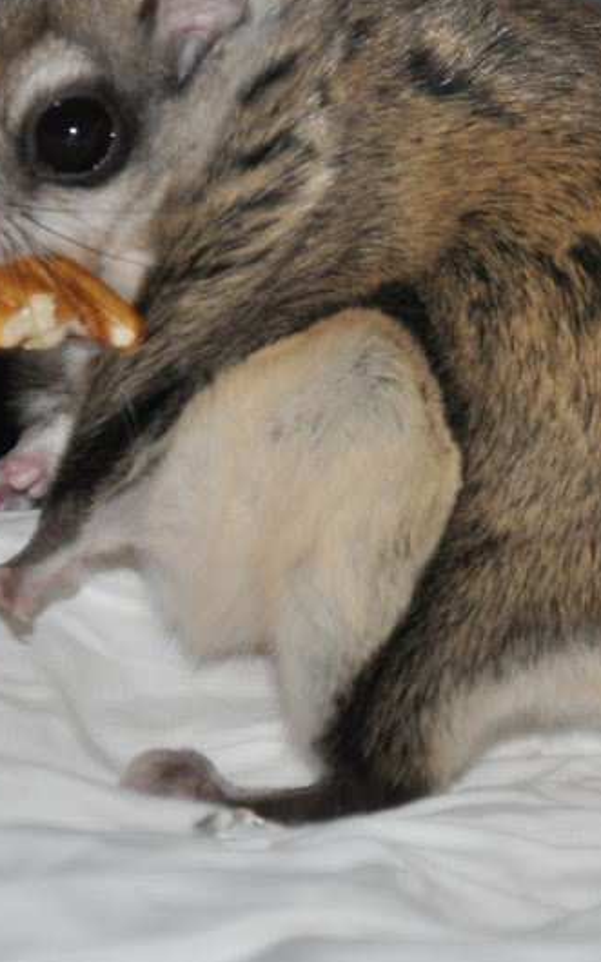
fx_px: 6529
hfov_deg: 5.3
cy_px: 377
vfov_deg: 8.4
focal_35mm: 249
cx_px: 577
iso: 800
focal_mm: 80
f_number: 5.3
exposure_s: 1/60
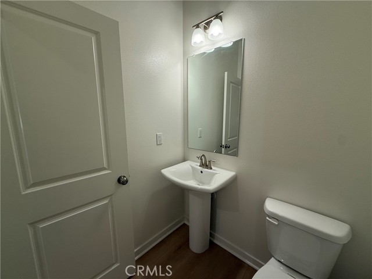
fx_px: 150
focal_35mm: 14
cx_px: 186
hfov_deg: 102.1
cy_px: 140
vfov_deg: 85.7
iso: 50
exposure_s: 1/120
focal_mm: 2.22
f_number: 2.2
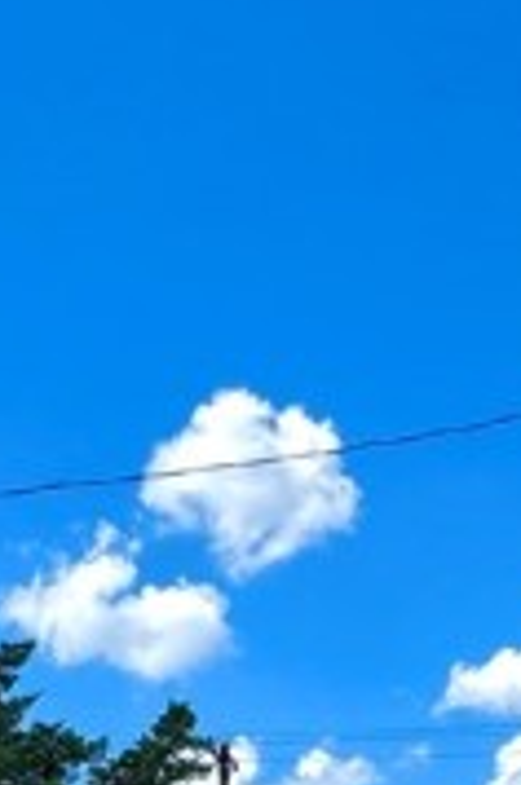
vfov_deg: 26.4
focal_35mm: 63
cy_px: 1058
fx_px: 1373
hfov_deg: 21.2
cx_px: 93
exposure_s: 1/1506
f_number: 2.2
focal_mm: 2.22
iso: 50
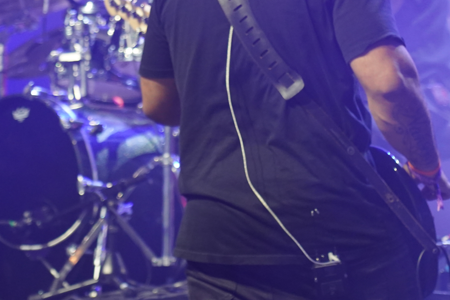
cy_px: 8
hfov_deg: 9.5
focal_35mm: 217
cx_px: 185
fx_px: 2712
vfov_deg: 6.3
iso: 3200
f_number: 4
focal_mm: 105
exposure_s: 1/160
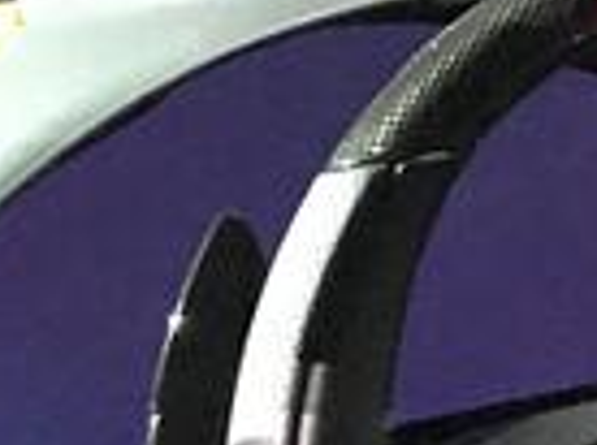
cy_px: 974
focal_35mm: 183
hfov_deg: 9.5
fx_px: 3151
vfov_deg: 7.7
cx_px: 1488
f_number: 1.8
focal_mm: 3.99
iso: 100
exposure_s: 1/5
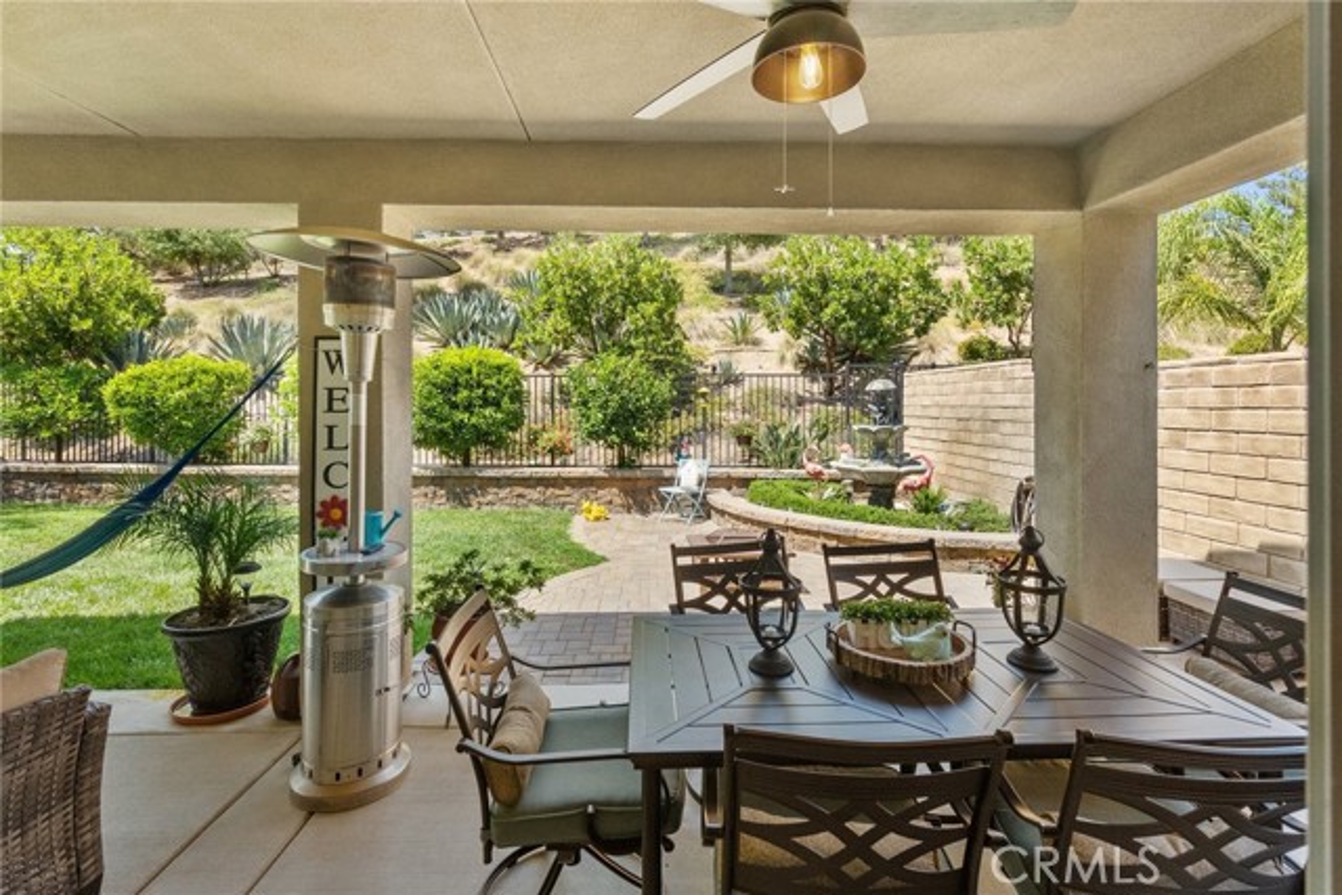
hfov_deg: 96.7
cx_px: 671
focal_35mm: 16
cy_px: 448
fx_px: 597
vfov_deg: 73.8
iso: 2000
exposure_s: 1/50
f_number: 8
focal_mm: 16
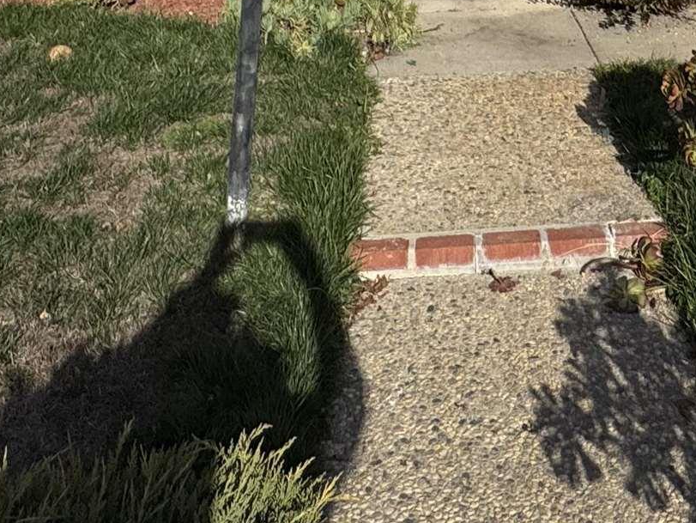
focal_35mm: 53
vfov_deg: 19.2
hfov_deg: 34.9
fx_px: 1066
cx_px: 568
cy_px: -465
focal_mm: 2.22
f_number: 2.2
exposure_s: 1/3906
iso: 40
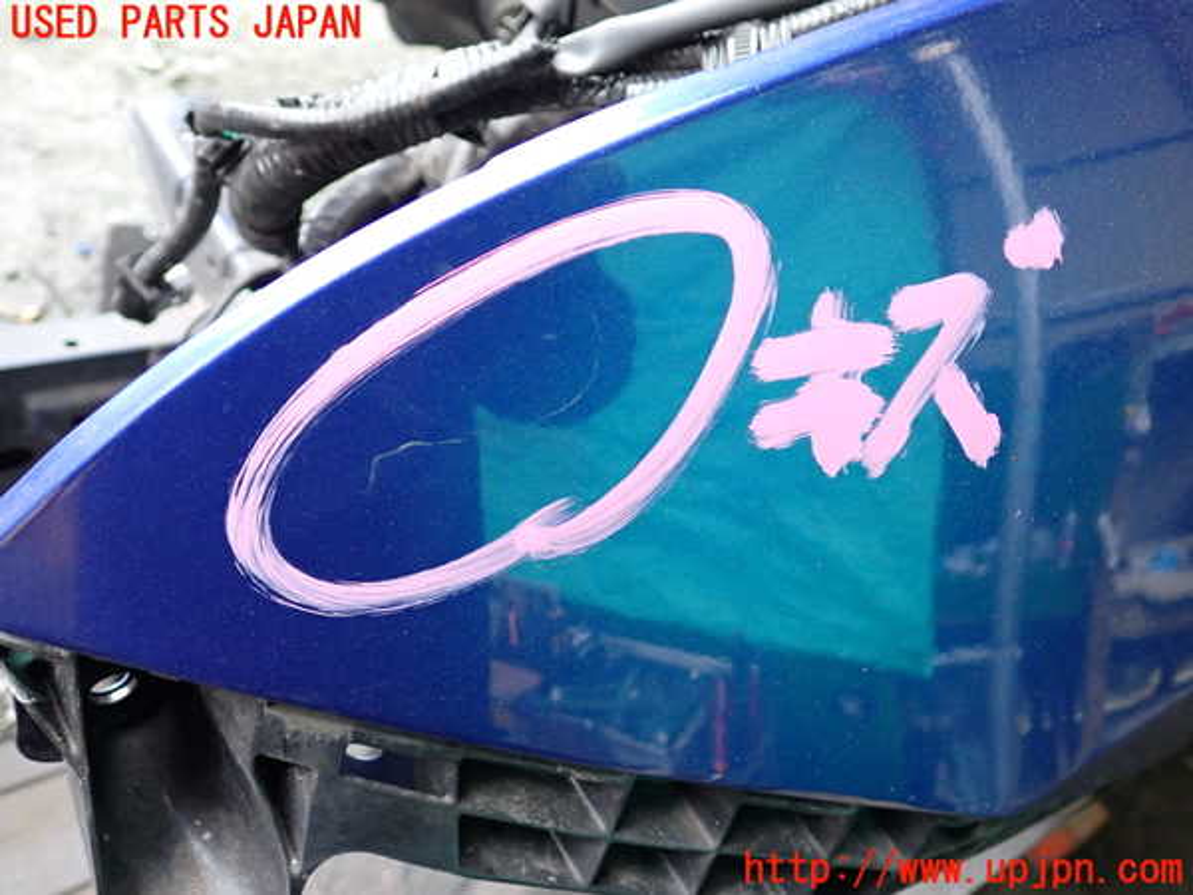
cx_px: 596
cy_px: 448
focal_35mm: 30
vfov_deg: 46.8
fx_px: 1034
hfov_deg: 60.0
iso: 320
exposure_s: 1/50
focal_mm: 5.4
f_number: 2.3
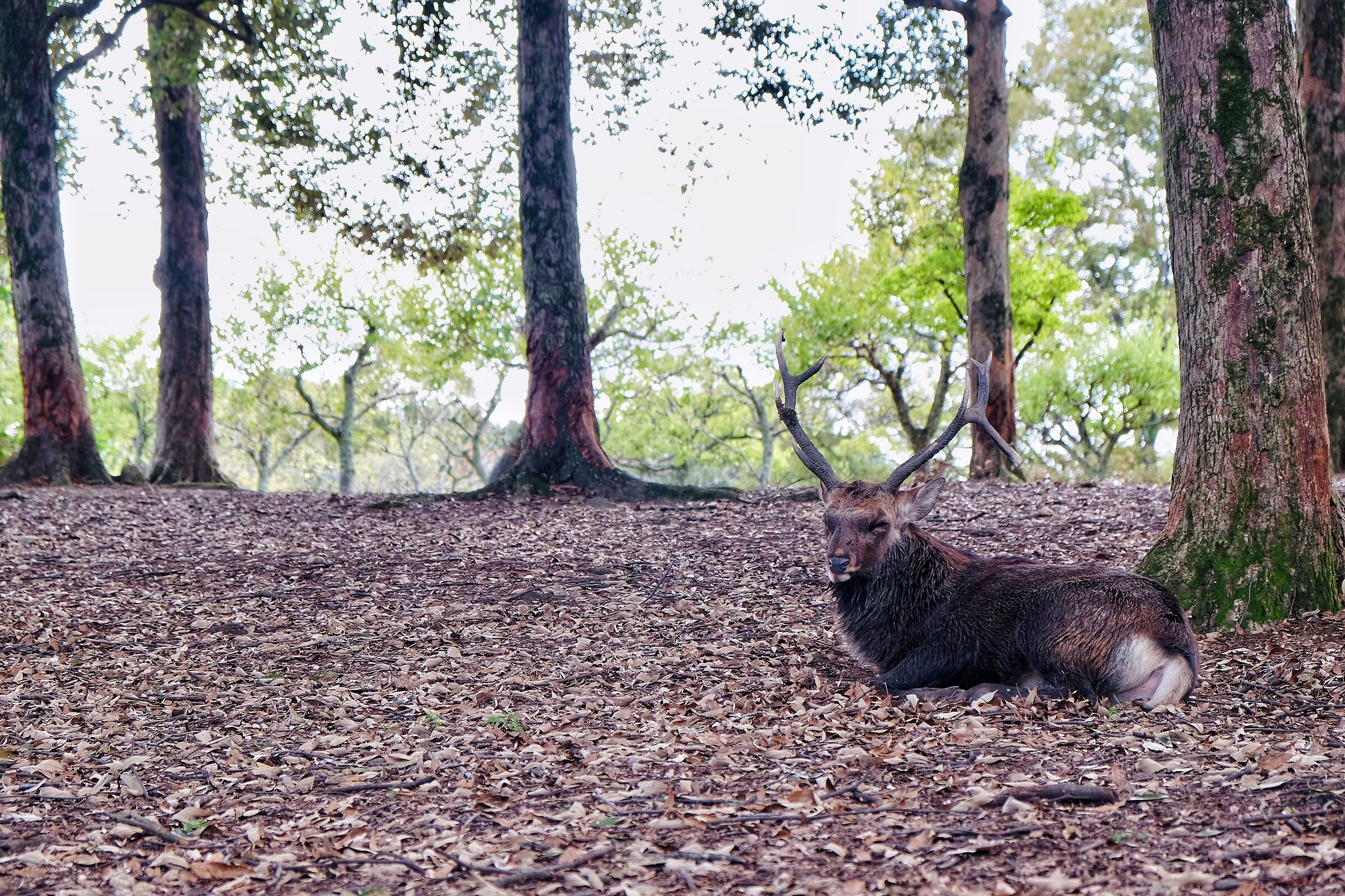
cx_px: 672
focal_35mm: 83
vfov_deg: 16.5
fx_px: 3101
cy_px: 448
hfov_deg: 24.5
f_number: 4
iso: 200
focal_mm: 55
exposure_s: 1/70
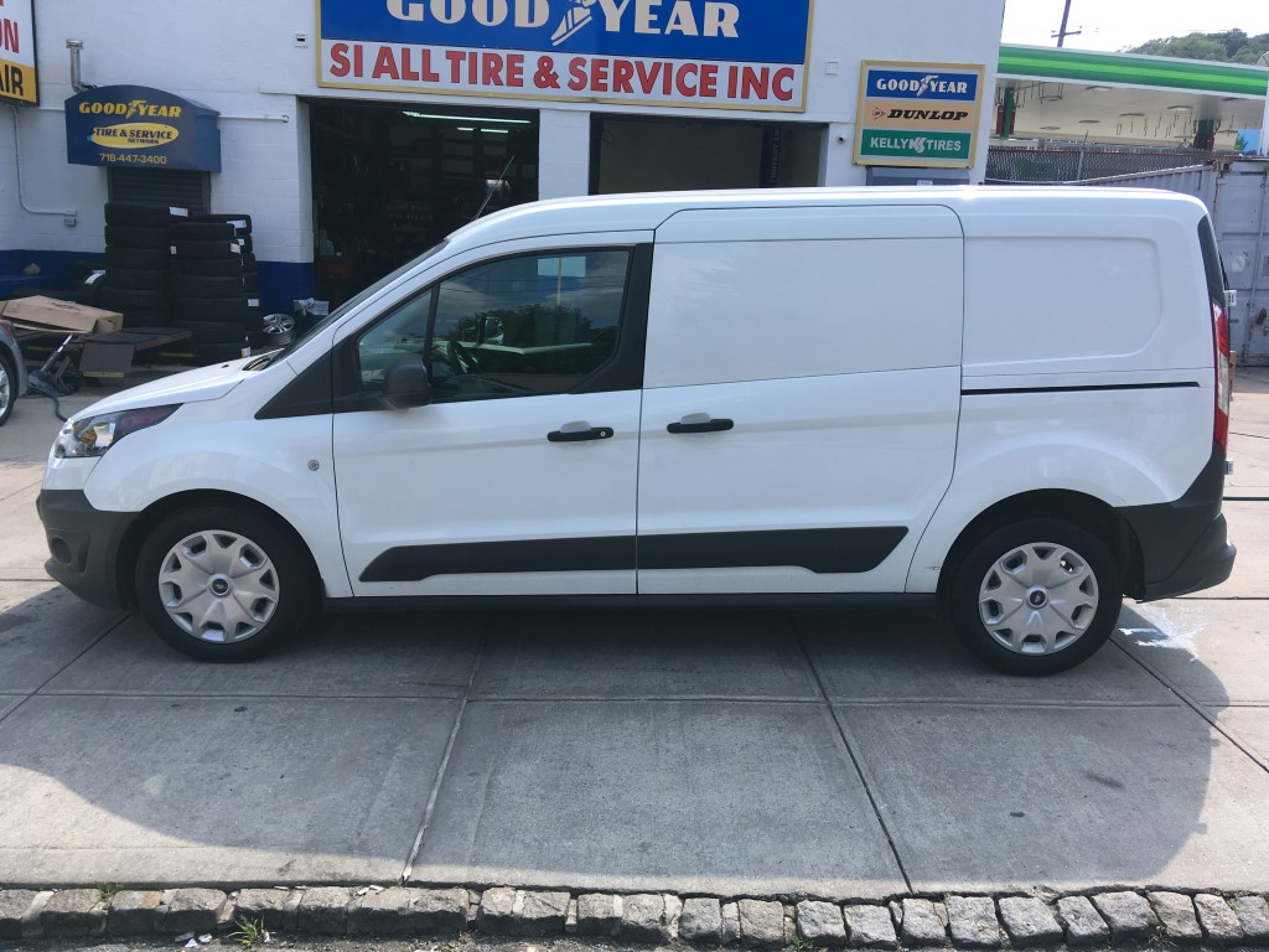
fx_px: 1063
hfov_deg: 61.7
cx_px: 634
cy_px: 476
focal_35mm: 29
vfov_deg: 48.2
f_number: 2.2
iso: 25
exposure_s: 1/725
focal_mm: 4.15
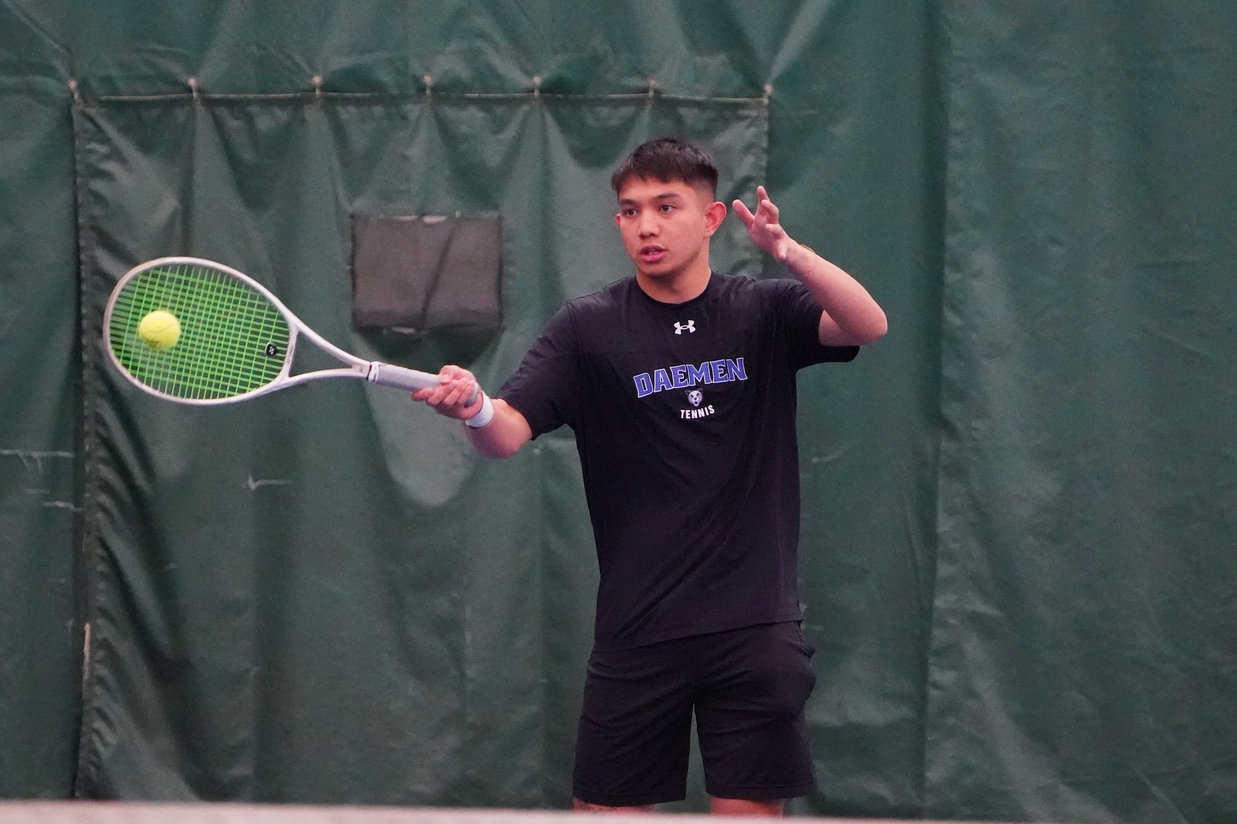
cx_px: 618
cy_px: 412
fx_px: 10307
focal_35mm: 300
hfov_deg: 6.9
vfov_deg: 4.6
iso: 25600
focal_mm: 200
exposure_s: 1/1000
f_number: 5.6
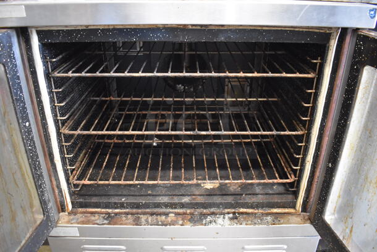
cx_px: 188
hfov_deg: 67.3
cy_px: 126
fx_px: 283
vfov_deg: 48.0
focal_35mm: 27
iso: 3200
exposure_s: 1/30
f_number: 3.5
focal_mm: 18
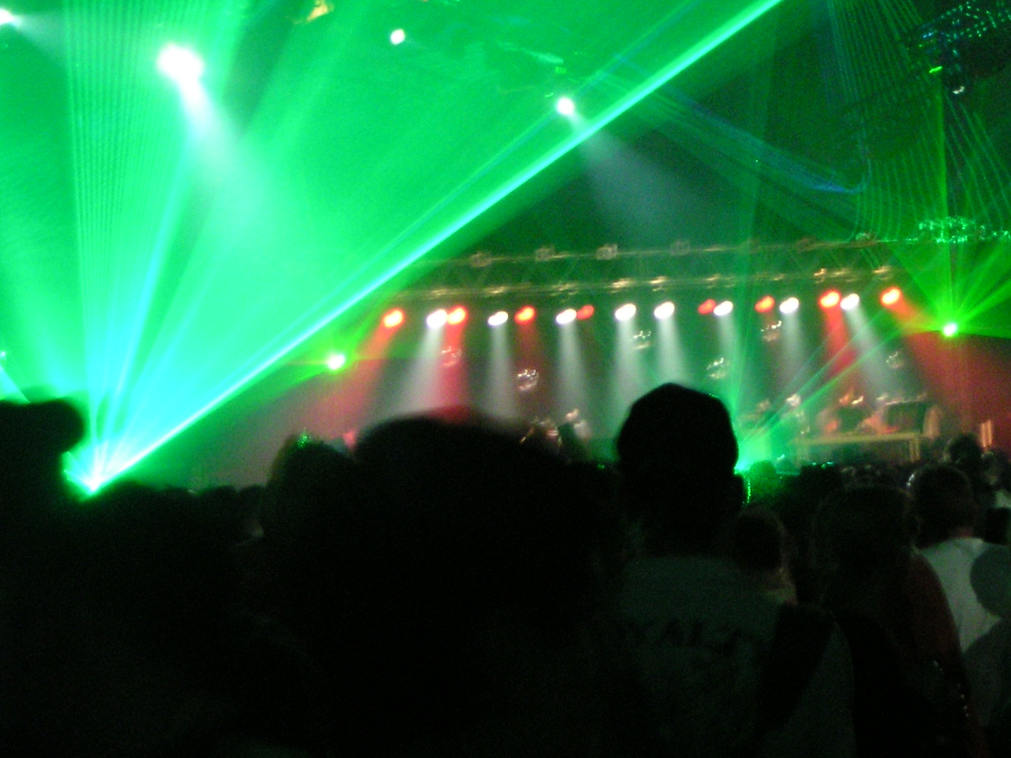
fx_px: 1956
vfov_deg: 21.8
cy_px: 226
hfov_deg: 28.6
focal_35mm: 67
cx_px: 743
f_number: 2.8
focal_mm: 6
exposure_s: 1/6
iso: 200
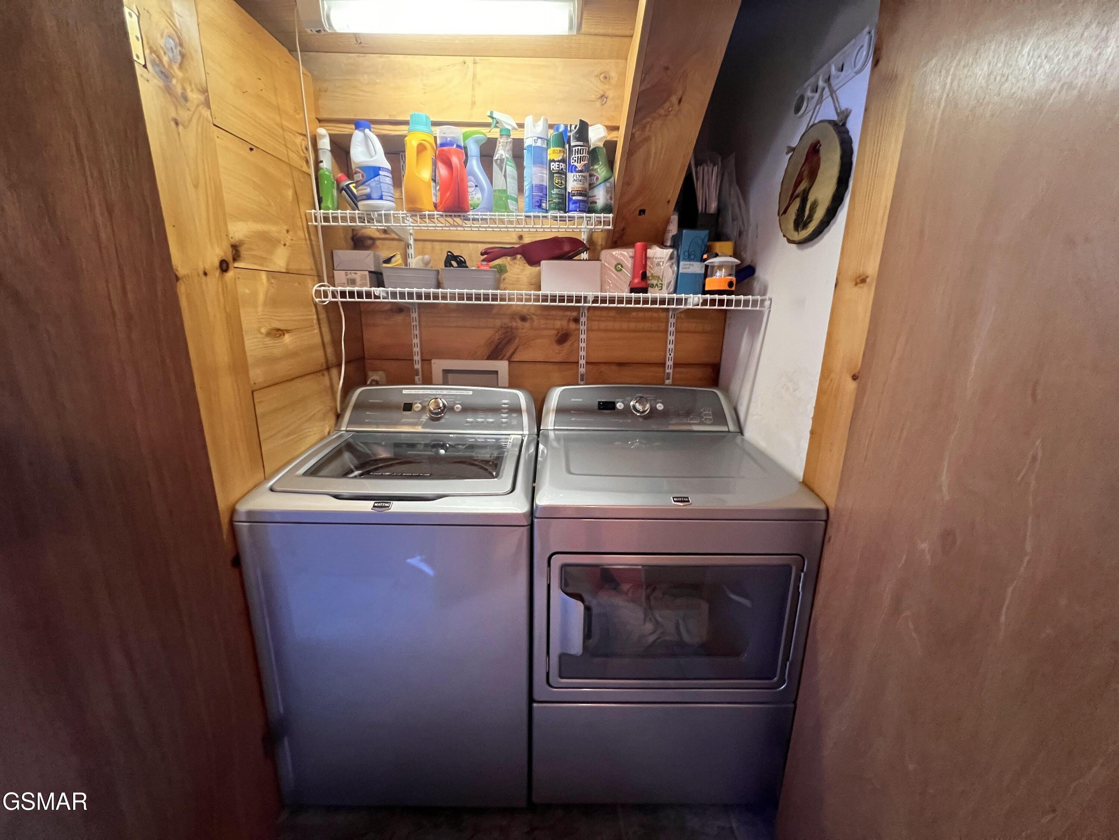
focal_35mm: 13
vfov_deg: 89.9
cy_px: 420
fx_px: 420
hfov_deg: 106.2
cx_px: 560
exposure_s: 1/60
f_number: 1.8
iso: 800
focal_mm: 1.57
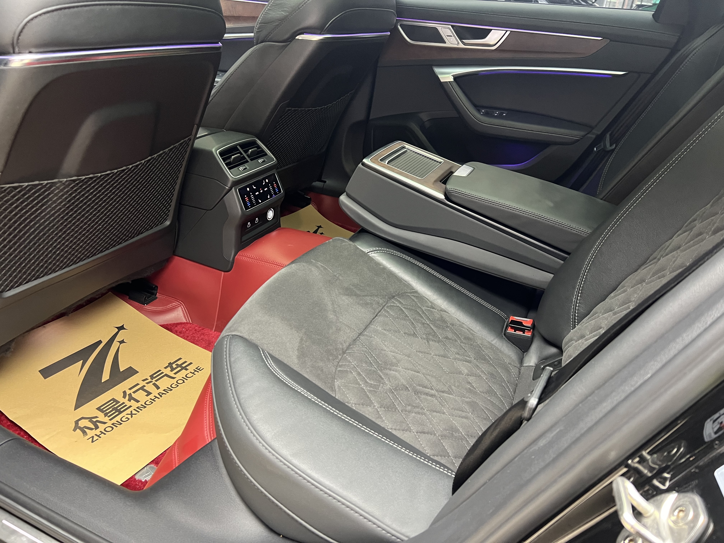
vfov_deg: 53.1
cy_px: 272
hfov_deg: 67.3
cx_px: 362
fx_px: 544
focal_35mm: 26
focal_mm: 5.7
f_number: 1.5
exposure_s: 1/50
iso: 320
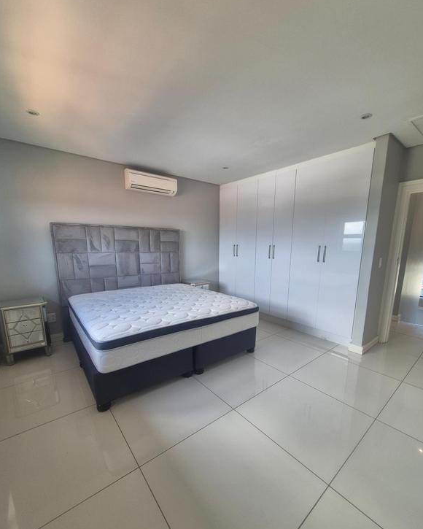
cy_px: 282
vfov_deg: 100.6
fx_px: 219
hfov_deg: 88.0
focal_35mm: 14
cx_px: 217
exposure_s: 1/50
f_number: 2.2
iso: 50
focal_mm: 1.74
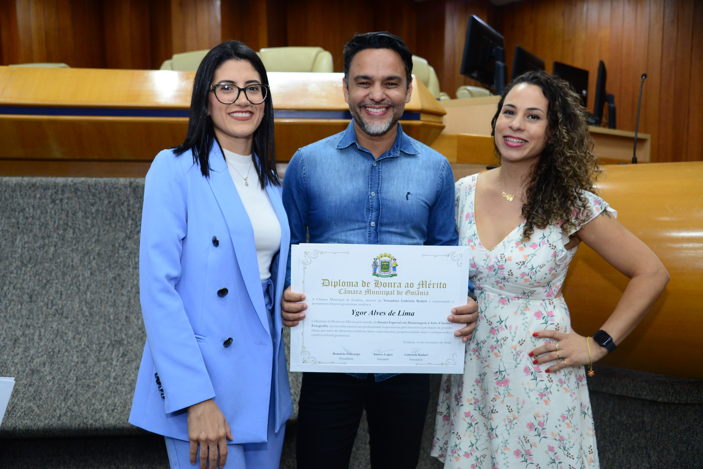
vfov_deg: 42.4
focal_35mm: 31
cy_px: 234
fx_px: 606
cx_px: 352
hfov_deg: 60.3
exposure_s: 1/125
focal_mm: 31
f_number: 4.5
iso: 2000
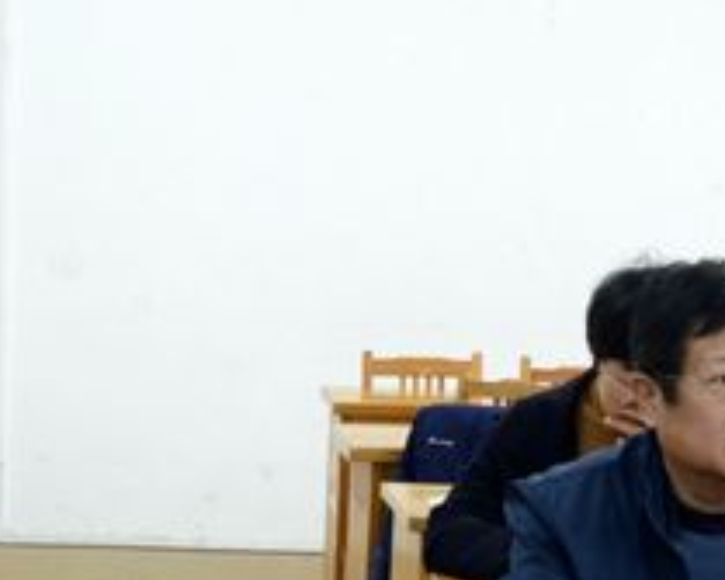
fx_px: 2767
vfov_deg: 11.9
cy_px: 401
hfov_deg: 14.9
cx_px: 236
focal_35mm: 129
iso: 2000
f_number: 5.6
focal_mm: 32
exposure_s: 1/30
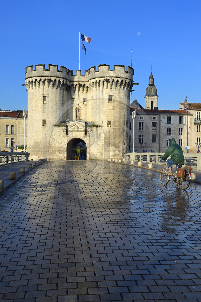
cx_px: 100
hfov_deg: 35.0
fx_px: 318
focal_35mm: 38
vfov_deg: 50.7
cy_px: 151
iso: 200
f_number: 10
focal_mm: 38
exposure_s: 1/250
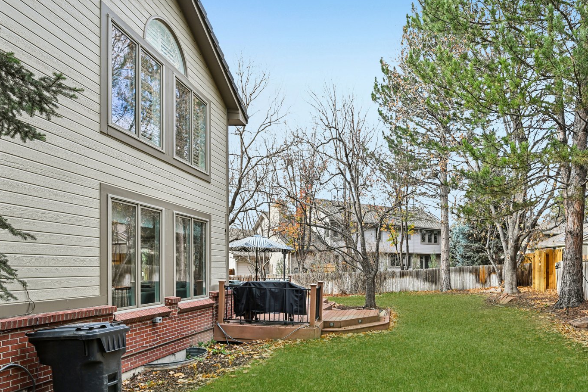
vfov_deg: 50.7
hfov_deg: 70.1
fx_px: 404
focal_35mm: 25
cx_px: 388
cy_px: 263
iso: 64
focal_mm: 16.5
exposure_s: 1/15
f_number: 8
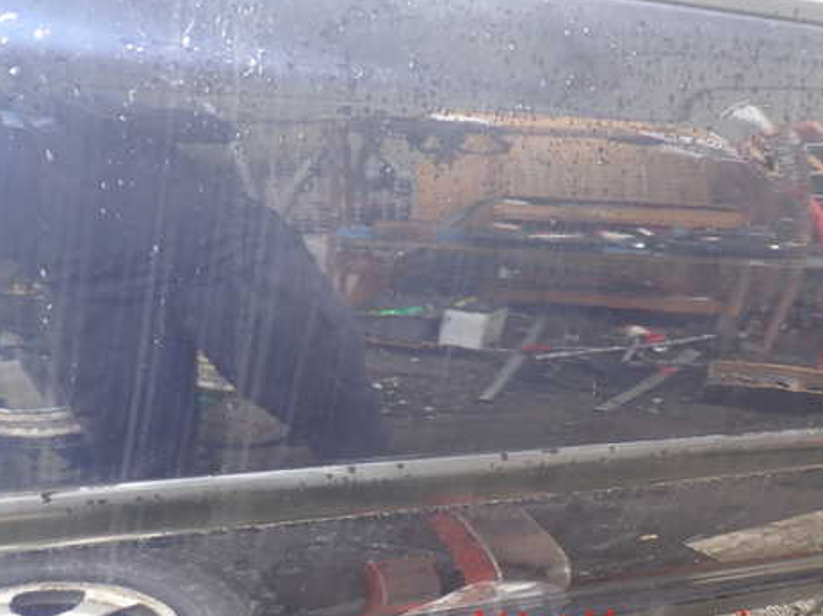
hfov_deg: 47.7
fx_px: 927
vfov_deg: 36.7
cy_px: 251
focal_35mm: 39
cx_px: 344
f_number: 2.3
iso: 200
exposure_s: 1/30
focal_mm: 5.4
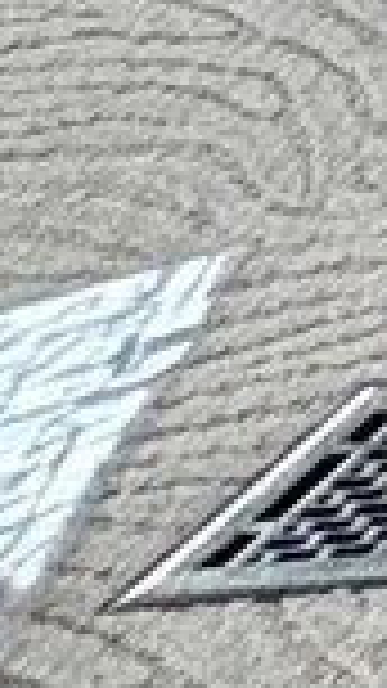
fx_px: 2920
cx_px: 3546
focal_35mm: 160
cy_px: -1871
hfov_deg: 3.3
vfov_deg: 8.6
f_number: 2.2
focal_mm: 2.22
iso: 160
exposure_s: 1/60
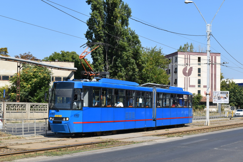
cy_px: 81
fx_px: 385
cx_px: 122
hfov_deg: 35.0
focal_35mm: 57
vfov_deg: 23.8
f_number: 10
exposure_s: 1/400
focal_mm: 38
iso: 200
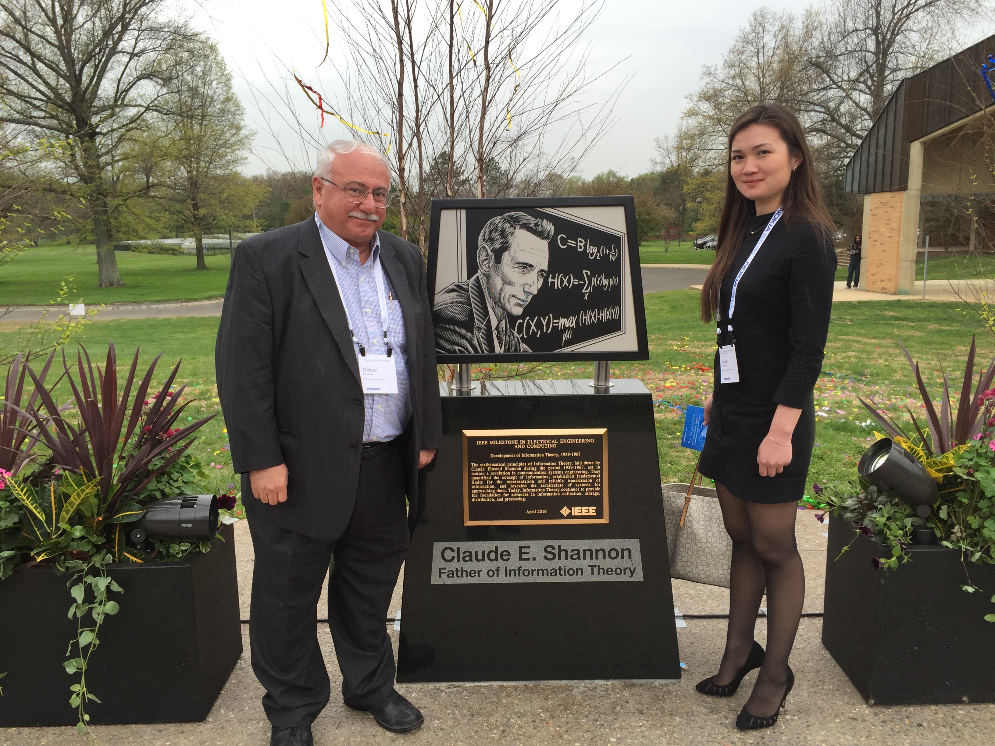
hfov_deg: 61.7
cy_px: 373
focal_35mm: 29
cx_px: 498
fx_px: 834
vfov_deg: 48.2
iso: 32
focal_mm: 4.15
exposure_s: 1/373
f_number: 2.2
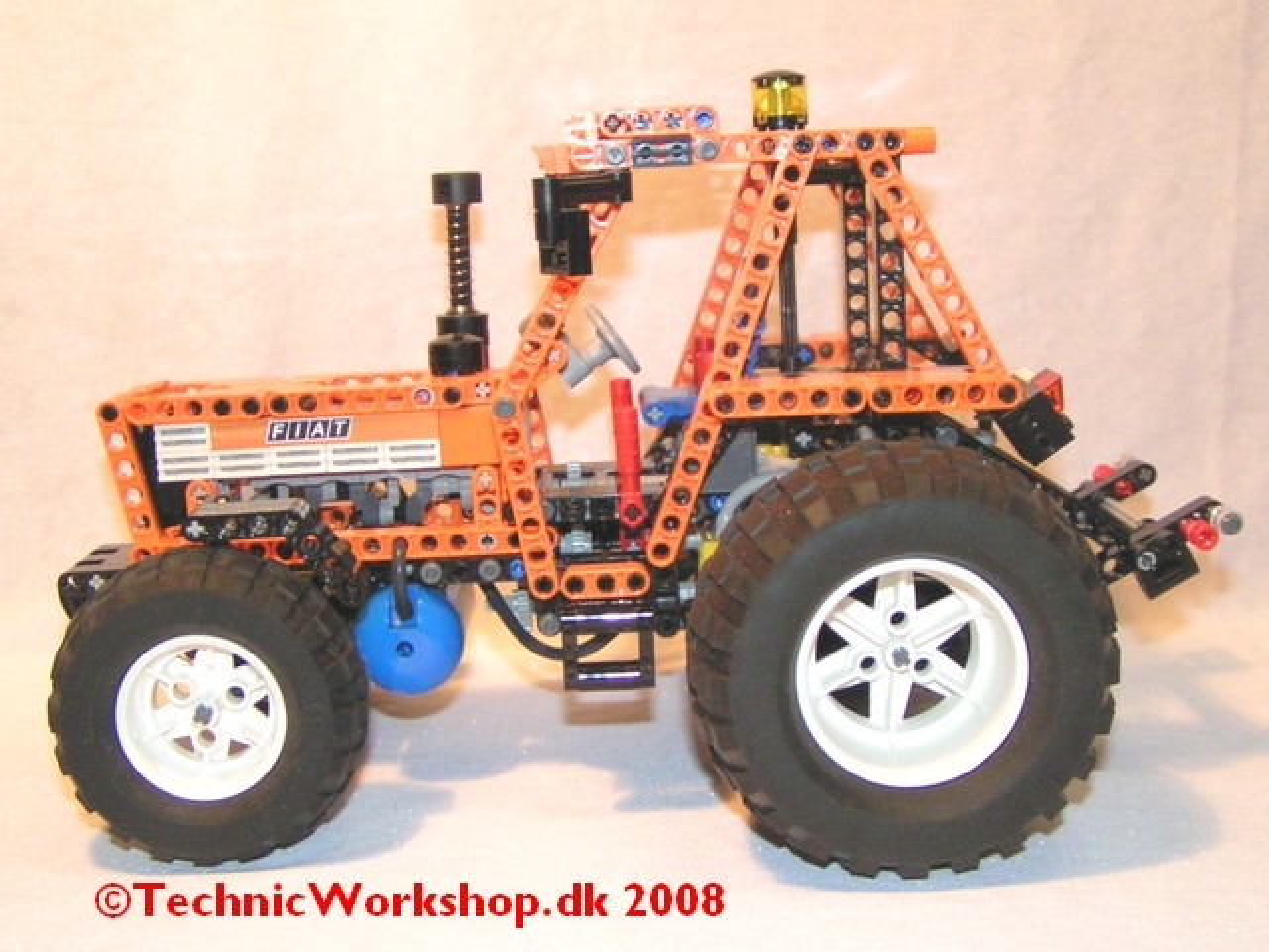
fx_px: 1393
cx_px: 634
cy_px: 476
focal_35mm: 38
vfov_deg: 37.7
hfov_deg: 49.0
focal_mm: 5.8
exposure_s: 1/40
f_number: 2.8
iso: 200
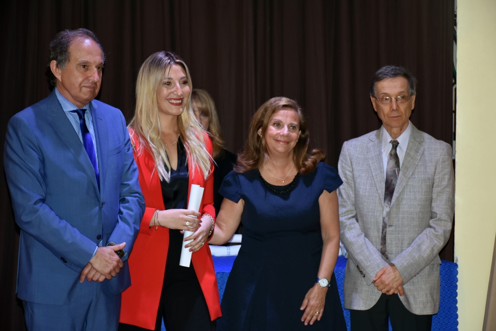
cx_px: 248
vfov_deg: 13.0
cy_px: 166
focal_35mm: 105
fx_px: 1447
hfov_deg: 19.5
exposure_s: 1/60
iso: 400
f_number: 5
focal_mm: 70
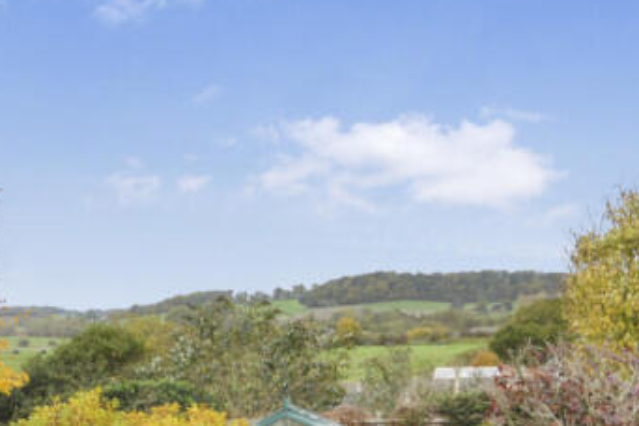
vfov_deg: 19.6
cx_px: 302
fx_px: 1225
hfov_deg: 29.2
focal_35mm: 69
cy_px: 322
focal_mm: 24
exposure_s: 1/160
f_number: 4.5
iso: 100
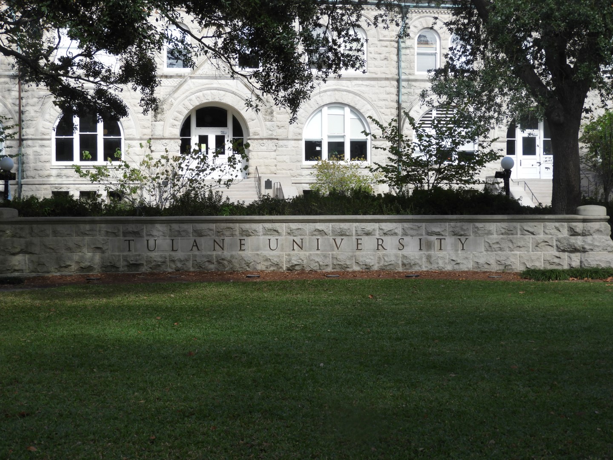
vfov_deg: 22.6
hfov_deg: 29.8
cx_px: 306
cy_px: 230
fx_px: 1151
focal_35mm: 65
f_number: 4.2
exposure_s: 1/400
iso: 100
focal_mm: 11.6
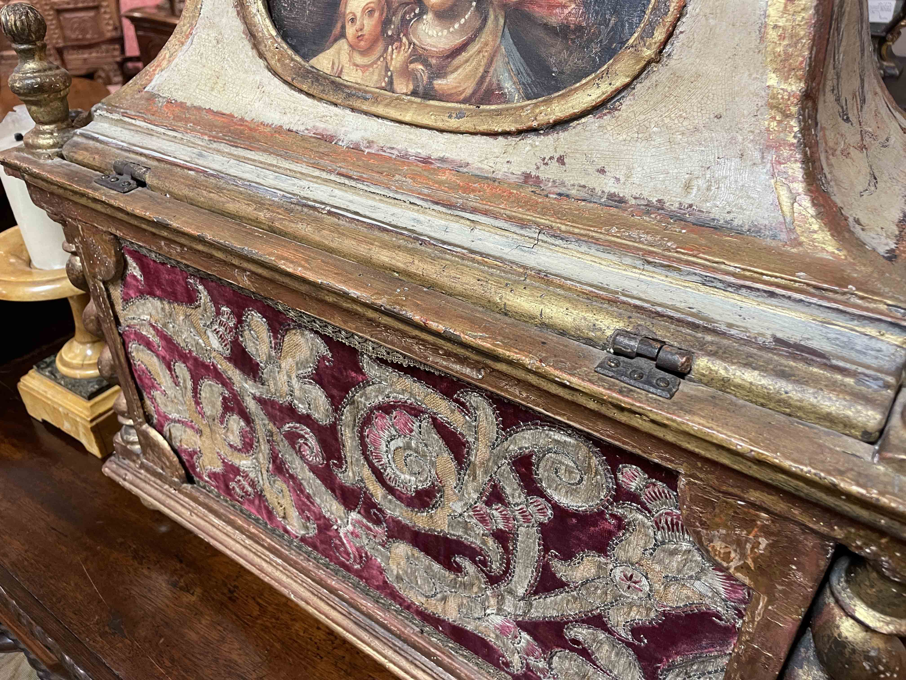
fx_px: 680
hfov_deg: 67.3
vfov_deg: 53.1
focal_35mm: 26
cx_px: 453
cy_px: 340
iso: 160
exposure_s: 1/60
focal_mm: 4.2
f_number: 1.6
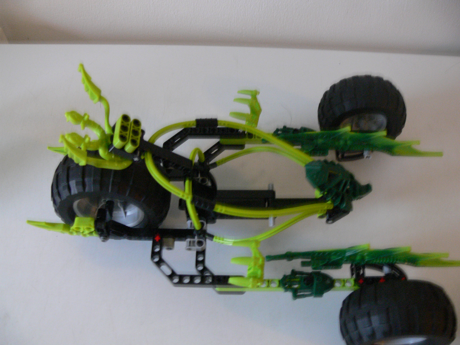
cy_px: 172
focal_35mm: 35
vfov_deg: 40.7
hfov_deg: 52.6
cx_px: 230
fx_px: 465
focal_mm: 7.4
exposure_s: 1/6
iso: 200
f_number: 2.8
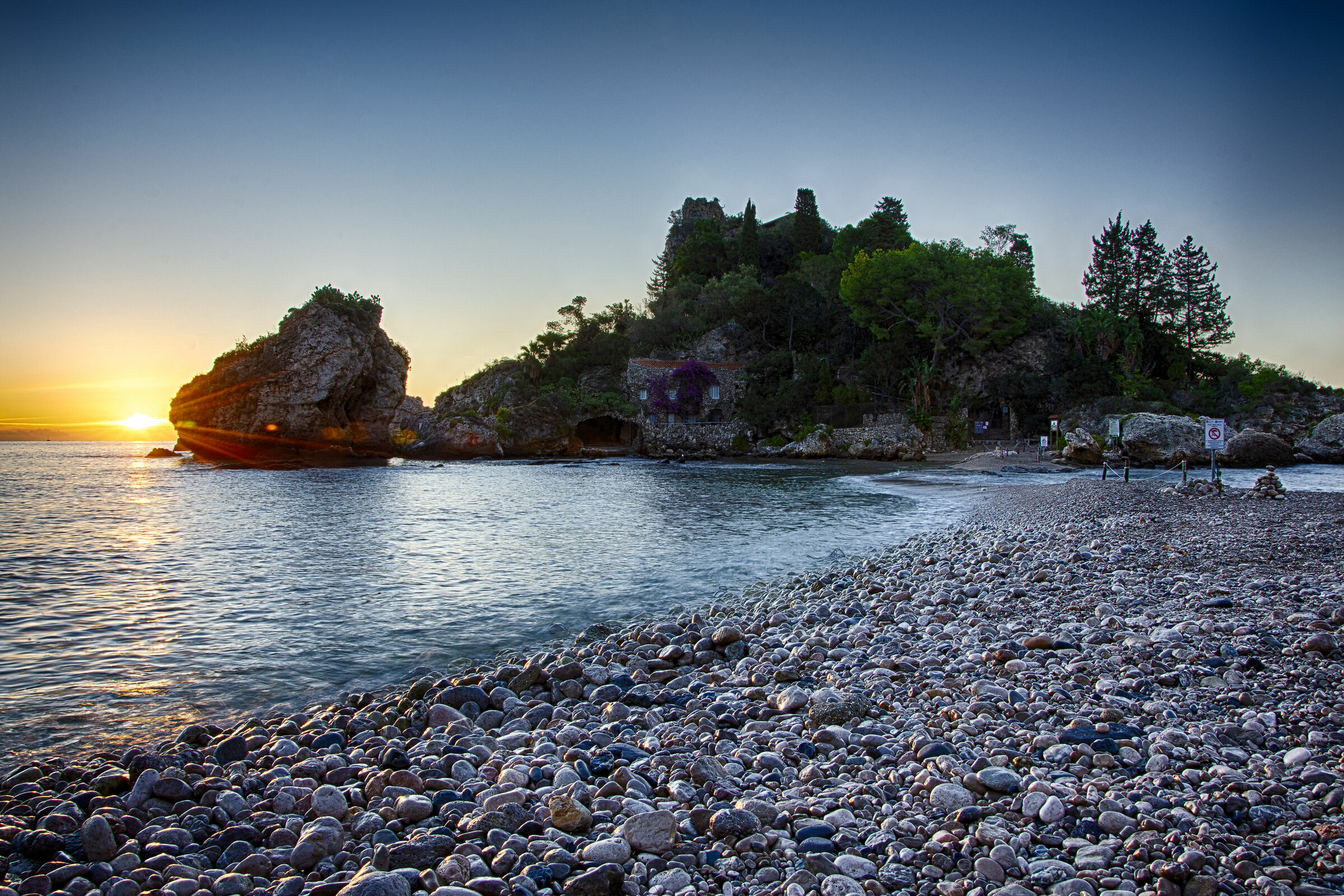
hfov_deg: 67.4
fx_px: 1008
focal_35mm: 27
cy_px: 448
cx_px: 672
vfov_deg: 47.9
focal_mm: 18
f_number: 16
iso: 100
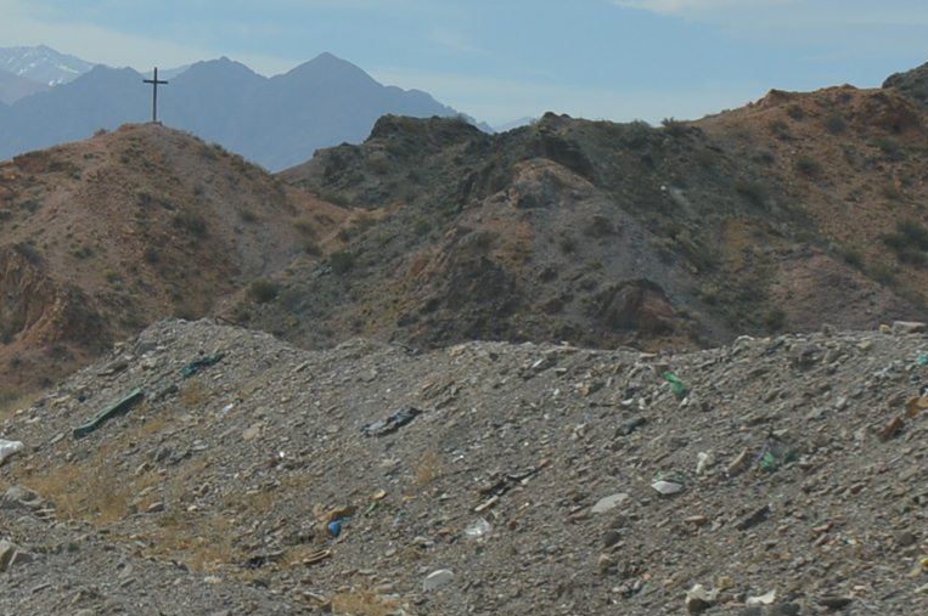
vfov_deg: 9.5
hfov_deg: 14.0
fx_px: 3656
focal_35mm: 142
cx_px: -224
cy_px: -204
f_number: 9
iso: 100
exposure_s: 1/320
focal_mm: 24
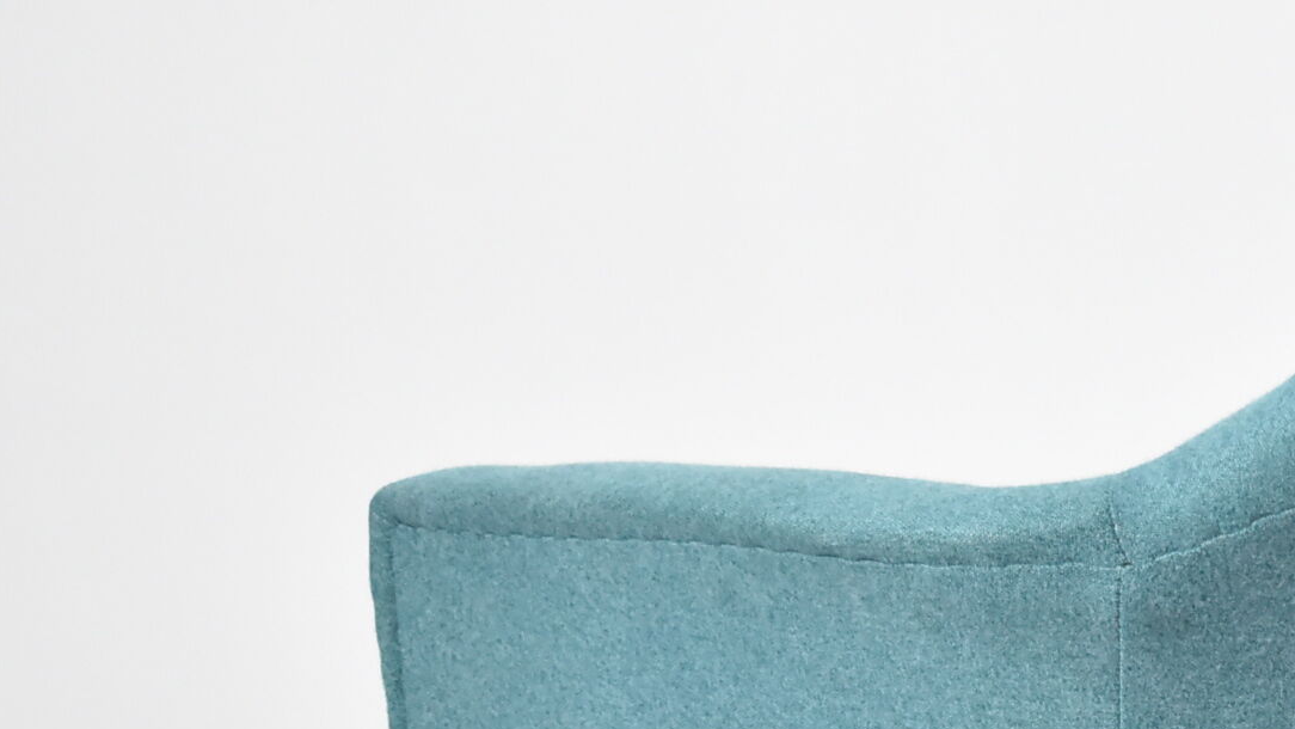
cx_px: 1496
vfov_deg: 7.3
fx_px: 5666
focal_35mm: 165
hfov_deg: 12.8
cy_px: 1023
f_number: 4.8
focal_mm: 38
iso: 2200
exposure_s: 1/125
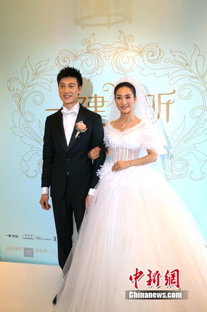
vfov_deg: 55.2
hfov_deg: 38.2
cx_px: 104
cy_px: 156
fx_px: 298
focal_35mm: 34
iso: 2000
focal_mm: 23
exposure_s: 1/160
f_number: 4
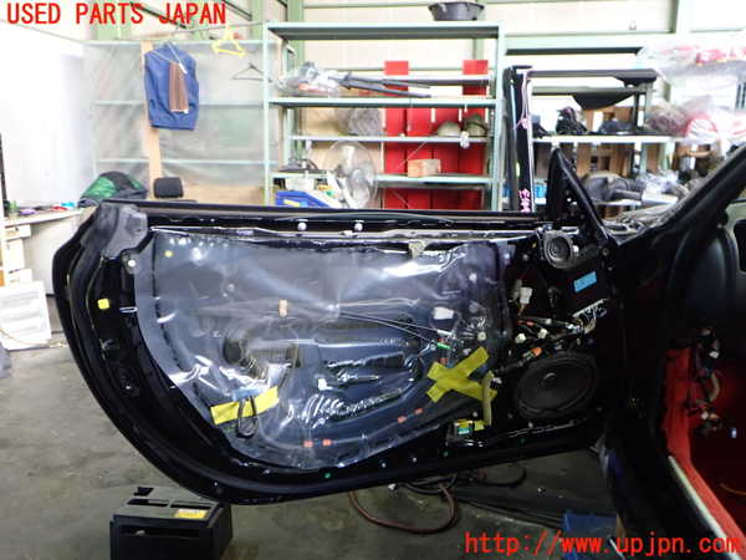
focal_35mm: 30
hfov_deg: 60.0
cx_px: 373
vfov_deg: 46.8
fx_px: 647
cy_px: 280
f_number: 2.3
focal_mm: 5.4
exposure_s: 1/30
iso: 320
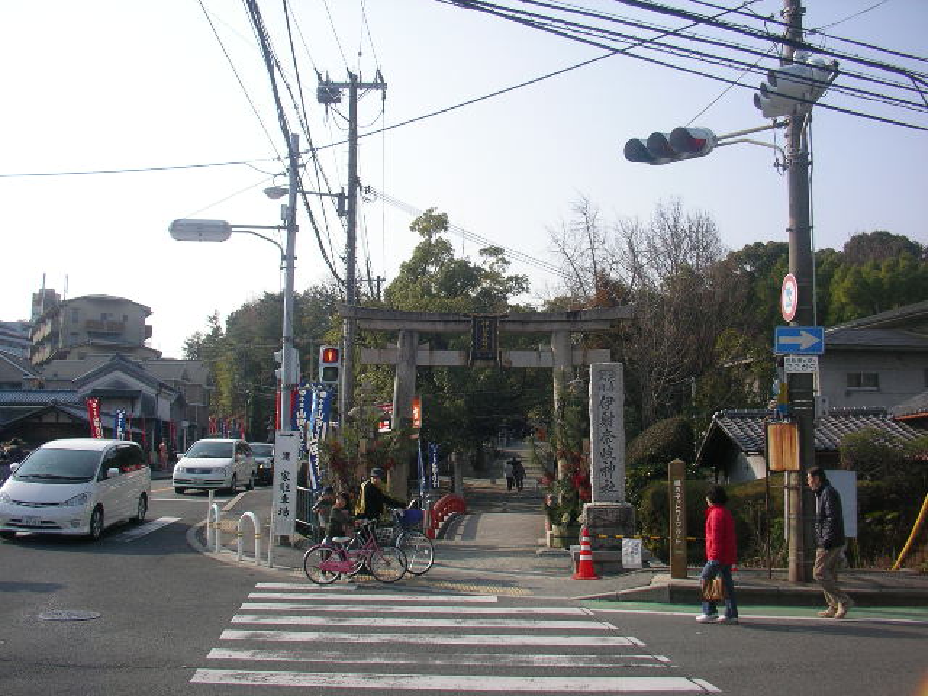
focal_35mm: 37
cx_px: 464
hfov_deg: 50.1
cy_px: 348
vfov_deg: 38.7
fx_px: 992
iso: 50
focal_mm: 5.7
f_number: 6.9
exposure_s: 1/640
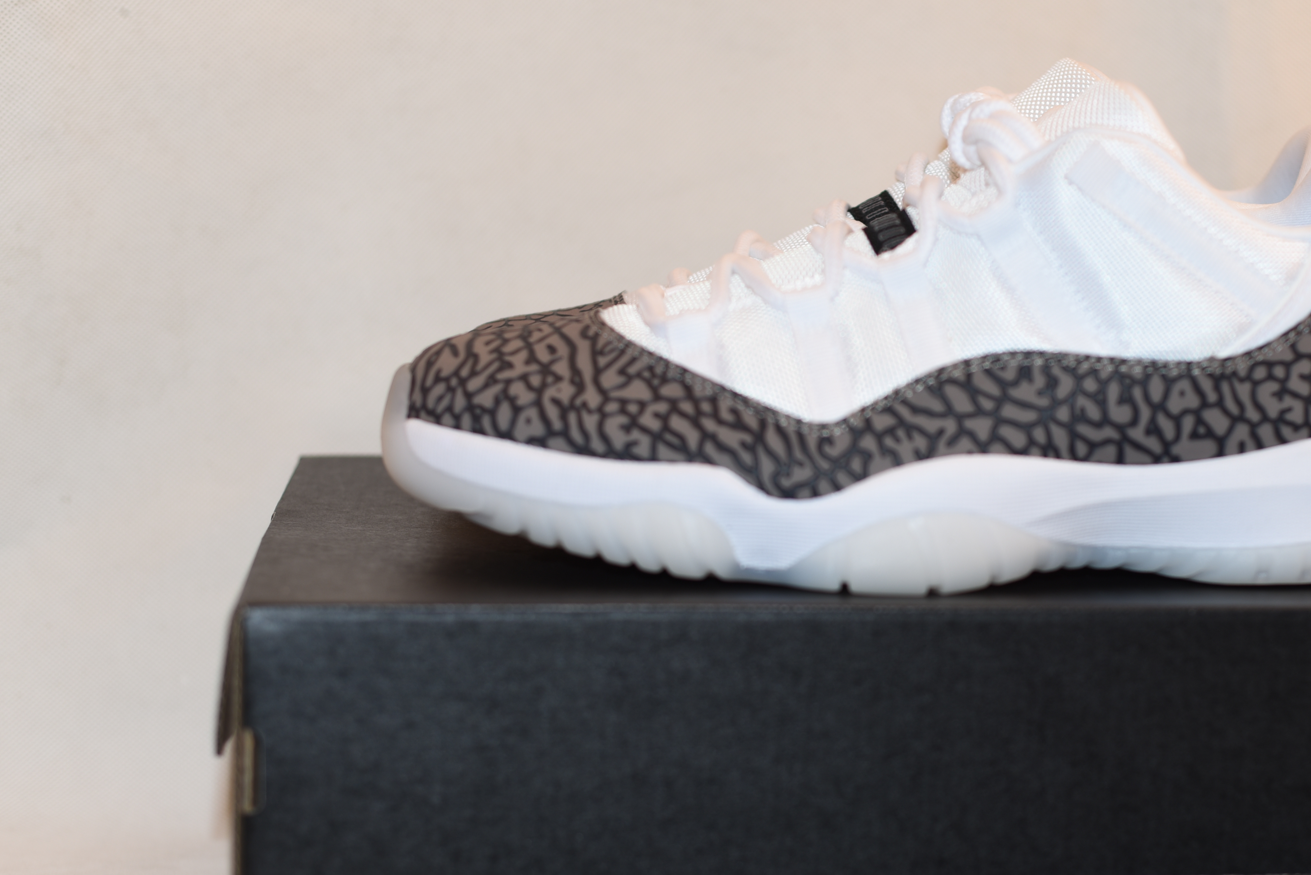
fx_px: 2696
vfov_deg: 18.4
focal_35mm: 74
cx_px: 919
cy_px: 533
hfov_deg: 27.1
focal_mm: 50
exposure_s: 1/60
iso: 100
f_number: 2.8
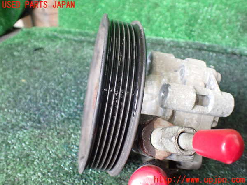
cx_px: 124
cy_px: 92
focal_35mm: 30
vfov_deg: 46.8
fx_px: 214
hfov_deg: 60.0
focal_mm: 5.4
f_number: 2.3
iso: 640
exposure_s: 1/125
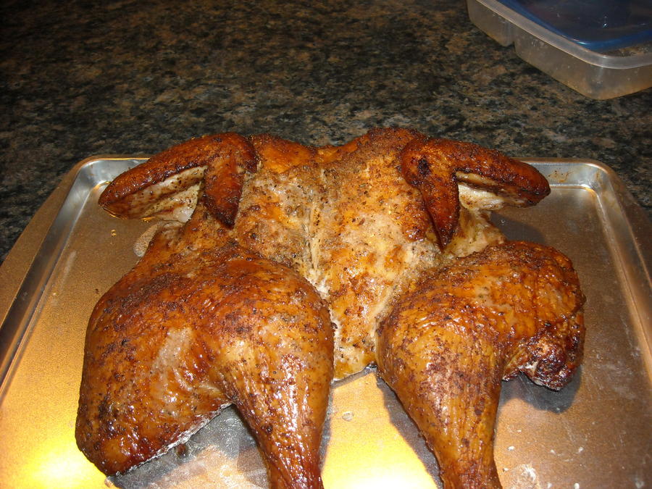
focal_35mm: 35
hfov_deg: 52.6
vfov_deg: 40.7
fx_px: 659
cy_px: 244
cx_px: 326
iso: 200
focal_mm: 5.7
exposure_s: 1/60
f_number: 2.8
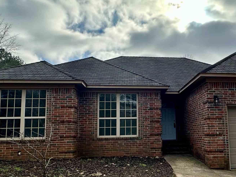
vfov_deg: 42.7
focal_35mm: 33
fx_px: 225
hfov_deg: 54.0
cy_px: 106
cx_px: 161
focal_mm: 2.22
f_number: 2.2
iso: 50
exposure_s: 1/2257
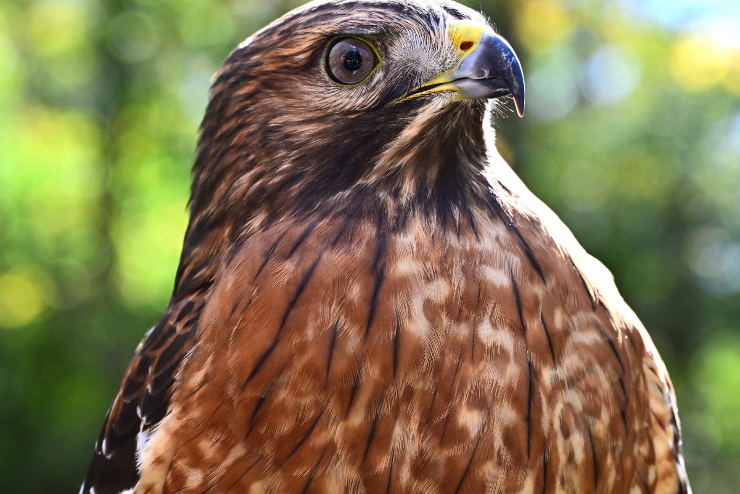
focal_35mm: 128
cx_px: 408
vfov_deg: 10.7
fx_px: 2631
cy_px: 249
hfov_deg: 16.0
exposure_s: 1/640
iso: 800
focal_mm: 88
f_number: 6.3
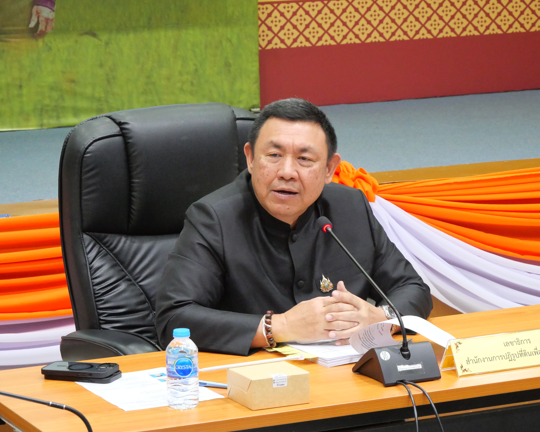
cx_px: 321
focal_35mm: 129
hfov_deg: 14.9
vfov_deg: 12.0
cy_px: 216
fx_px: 2062
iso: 3200
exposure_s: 1/40
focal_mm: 55
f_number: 5.6
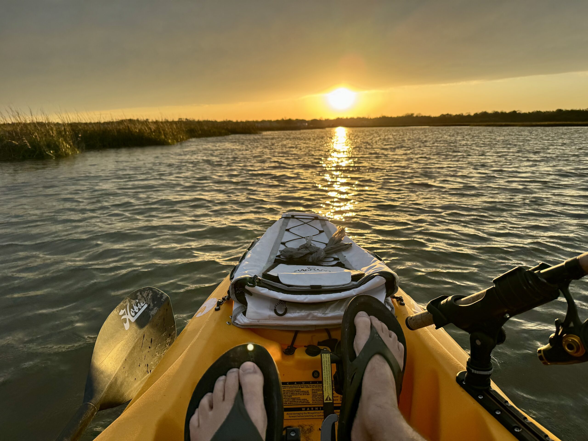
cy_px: 220
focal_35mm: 24
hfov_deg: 71.6
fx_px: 408
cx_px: 294
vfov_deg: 56.8
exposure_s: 1/1059
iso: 80
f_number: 1.78
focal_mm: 6.76
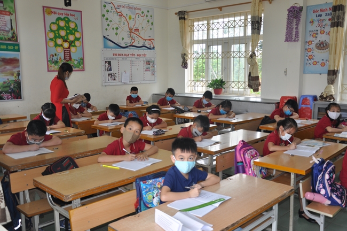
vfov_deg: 39.9
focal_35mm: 33
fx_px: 318
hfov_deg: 57.3
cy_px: 116
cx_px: 174
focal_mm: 22
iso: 200
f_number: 3.8
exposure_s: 1/100
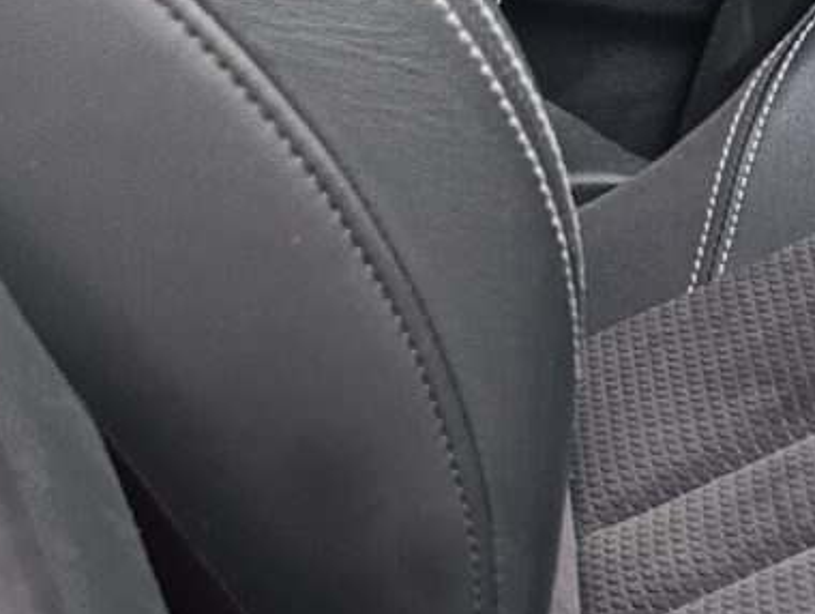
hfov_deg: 11.4
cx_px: 1647
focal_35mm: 155
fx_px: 3654
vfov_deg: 9.6
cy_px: 255
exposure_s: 1/100
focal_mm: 6.14
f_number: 1.6
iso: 800
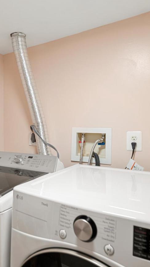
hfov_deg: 40.1
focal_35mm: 28
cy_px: 128
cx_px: 34
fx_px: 198
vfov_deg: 67.9
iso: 100
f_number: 4
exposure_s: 1/13
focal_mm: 16
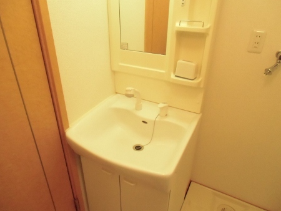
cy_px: 106
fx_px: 195
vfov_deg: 56.9
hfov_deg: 71.6
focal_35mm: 24
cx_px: 140
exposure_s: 1/60
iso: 800
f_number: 3
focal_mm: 4.24
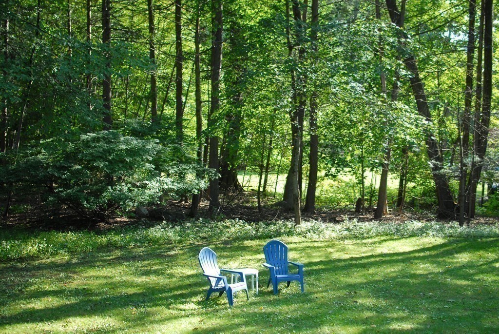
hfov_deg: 37.8
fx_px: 728
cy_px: 167
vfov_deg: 25.8
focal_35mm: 52
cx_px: 250
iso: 200
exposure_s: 1/320
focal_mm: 35
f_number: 2.5
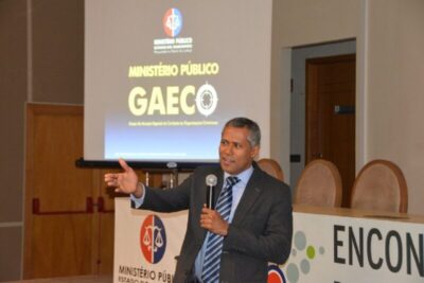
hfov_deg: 24.2
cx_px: 212
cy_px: 142
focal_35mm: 84
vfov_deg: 16.3
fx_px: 990
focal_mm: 56
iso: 2500
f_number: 4.8
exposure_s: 1/60
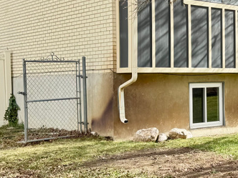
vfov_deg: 19.9
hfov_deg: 24.2
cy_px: 71
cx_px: 277
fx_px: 509
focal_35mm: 74
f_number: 1.78
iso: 80
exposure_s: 1/995
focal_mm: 6.76
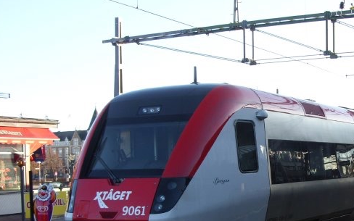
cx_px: 281
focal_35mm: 80
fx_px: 772
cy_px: 192
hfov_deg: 25.4
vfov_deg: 16.1
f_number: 2.9
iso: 50
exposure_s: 1/209
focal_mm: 7.6
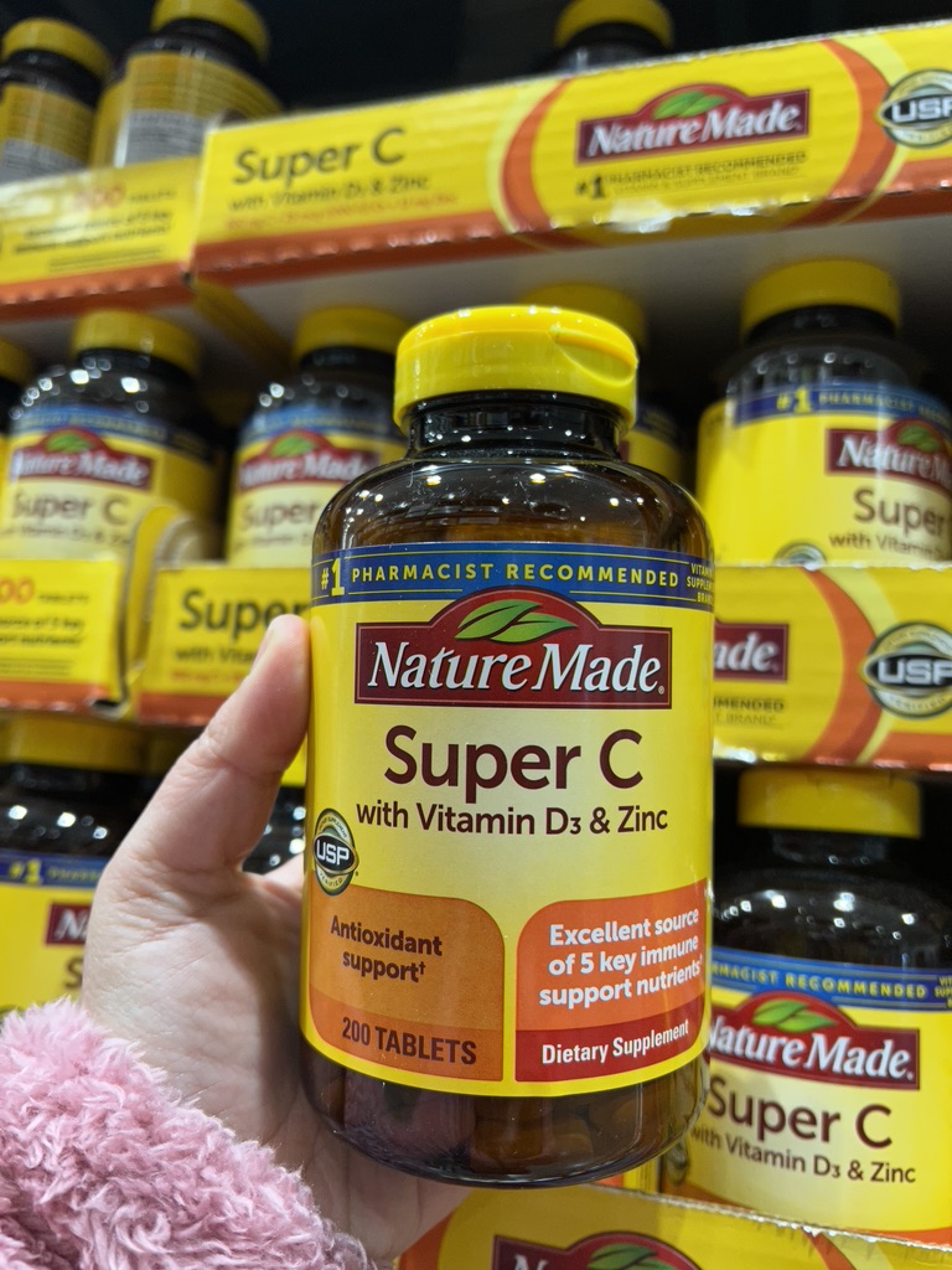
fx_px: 953
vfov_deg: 67.3
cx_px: 476
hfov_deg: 53.1
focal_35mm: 26
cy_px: 635
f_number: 1.5
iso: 125
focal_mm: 5.7
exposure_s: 1/60
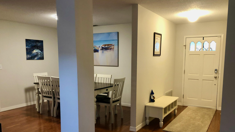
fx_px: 193
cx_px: 119
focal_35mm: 31
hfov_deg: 62.6
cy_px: 83
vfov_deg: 37.5
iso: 64
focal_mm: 4
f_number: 1.8
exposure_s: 1/15
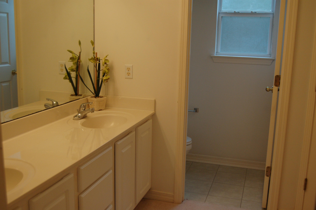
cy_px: 105
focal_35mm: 39
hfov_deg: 49.6
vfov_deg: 34.1
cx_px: 158
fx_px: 342
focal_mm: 26
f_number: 4
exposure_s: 1/125
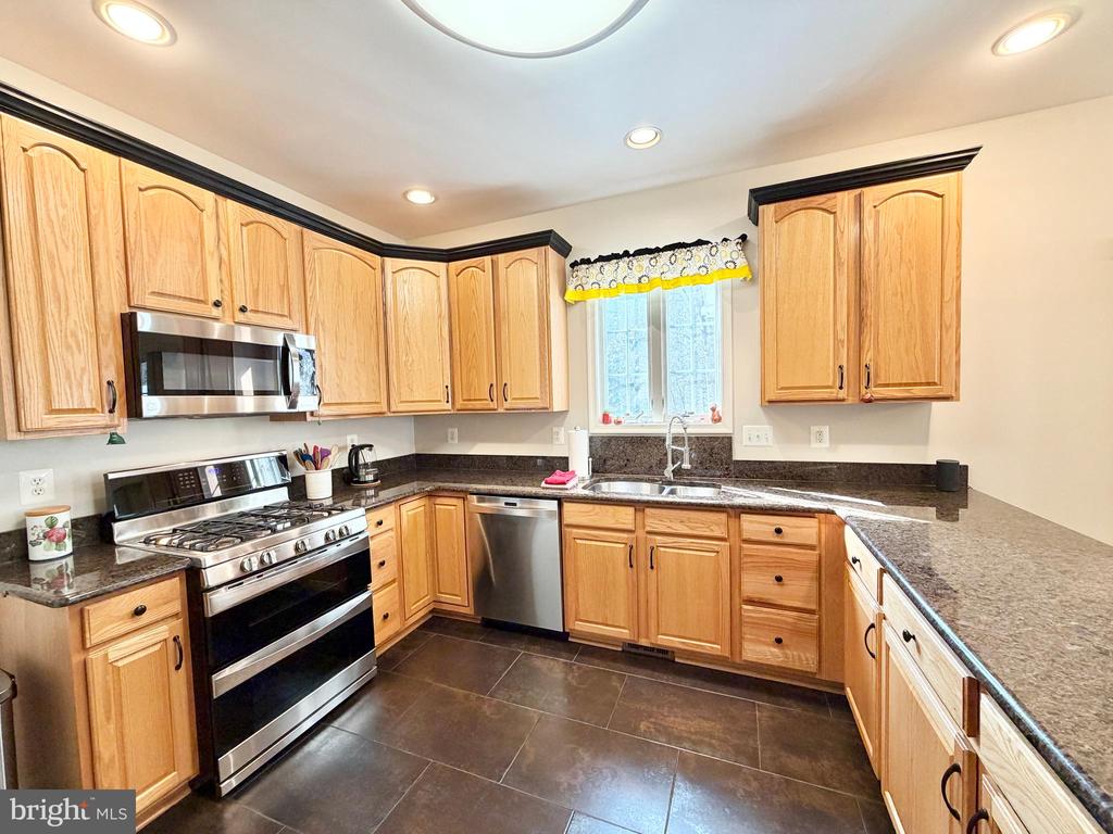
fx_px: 450
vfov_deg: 85.7
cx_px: 556
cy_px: 417
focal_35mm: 14
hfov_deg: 102.1
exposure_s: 1/60
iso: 160
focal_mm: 2.22
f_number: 2.2
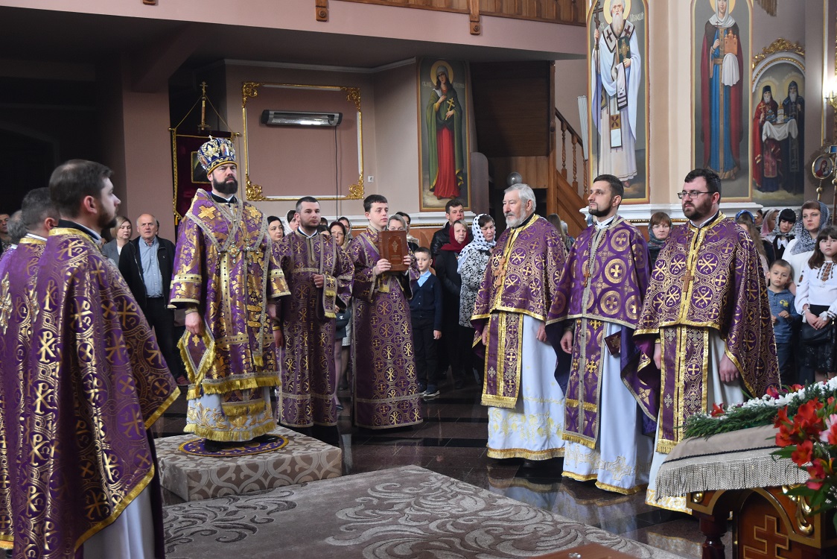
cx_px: 418
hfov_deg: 42.3
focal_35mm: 46
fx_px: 1081
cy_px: 280
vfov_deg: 29.0
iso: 1400
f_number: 4
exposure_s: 1/125
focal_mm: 31
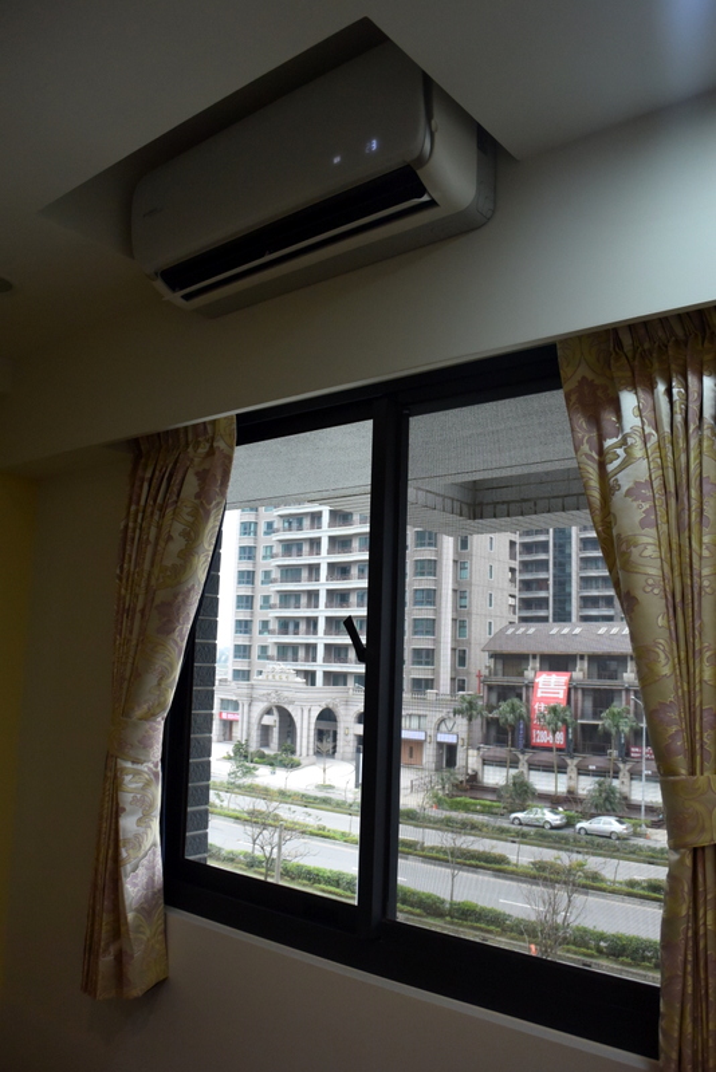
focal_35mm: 27
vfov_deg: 67.4
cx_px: 358
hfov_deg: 48.0
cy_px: 536
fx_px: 805
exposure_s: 1/125
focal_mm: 10
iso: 450
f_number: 3.5
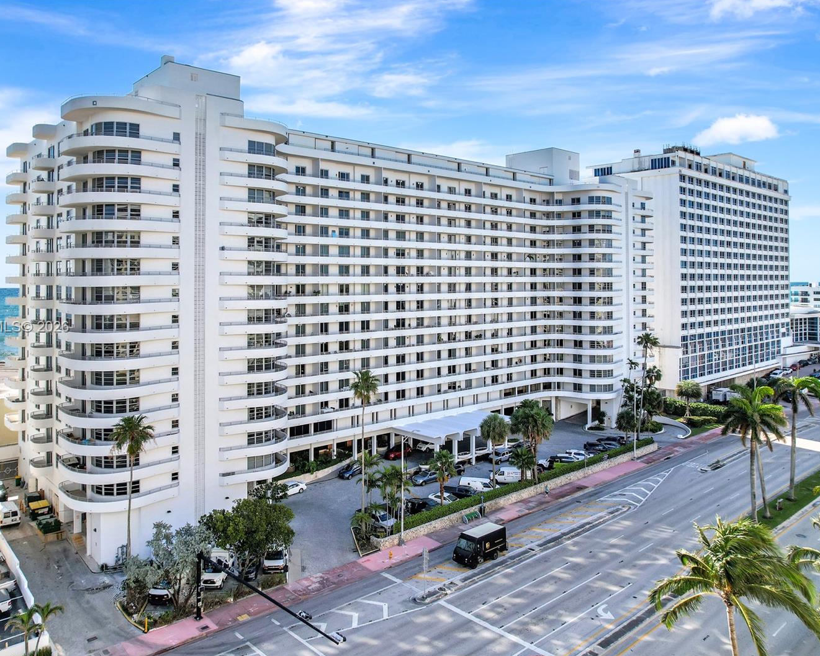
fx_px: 607
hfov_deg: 68.0
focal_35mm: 25
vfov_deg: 56.8
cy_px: 328
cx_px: 372
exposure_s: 1/1000
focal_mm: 8.38
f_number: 2.8
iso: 100
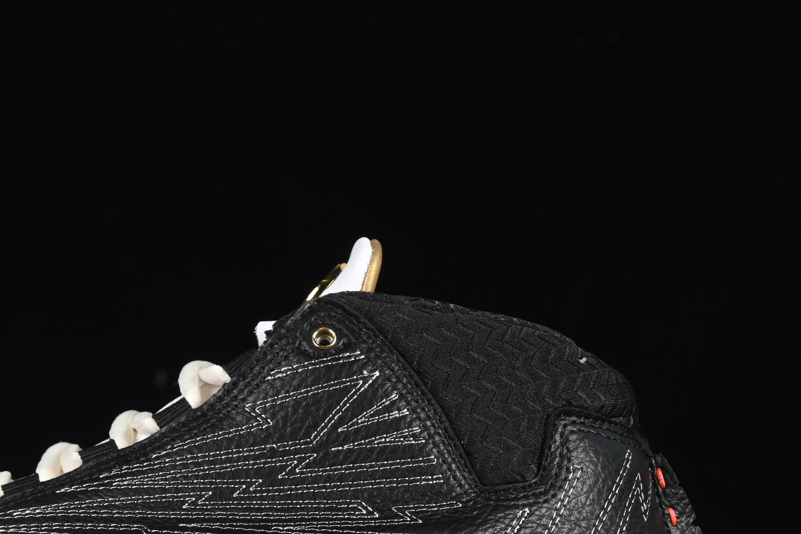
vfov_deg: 9.6
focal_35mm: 143
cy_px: 473
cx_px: 187
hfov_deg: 14.3
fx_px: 3181
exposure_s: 1/80
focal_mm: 50
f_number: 7.1
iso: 160
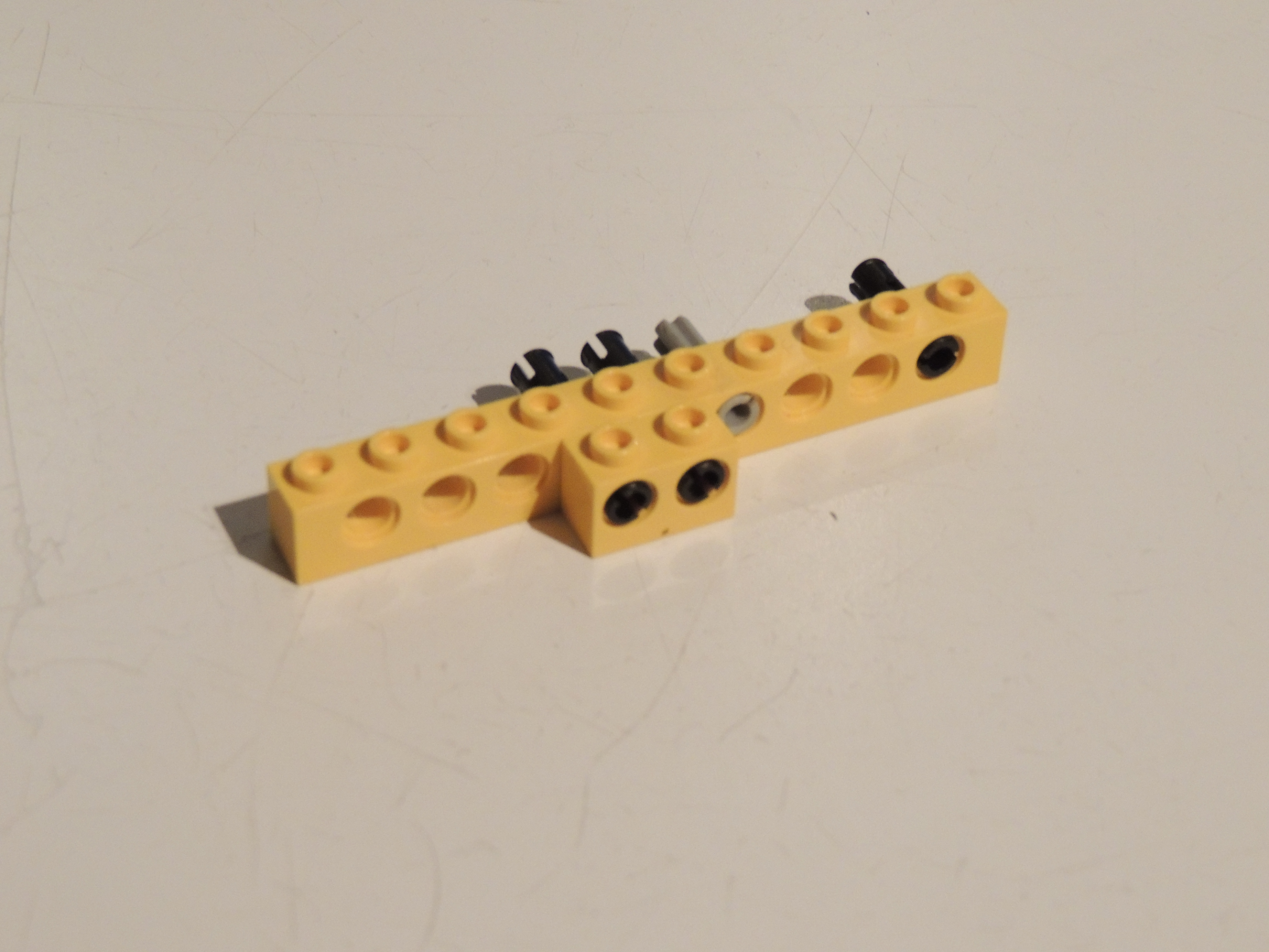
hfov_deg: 26.0
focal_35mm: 75
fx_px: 2749
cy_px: 476
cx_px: 634
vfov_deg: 19.6
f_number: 3.9
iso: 800
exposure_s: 1/25
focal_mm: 13.3
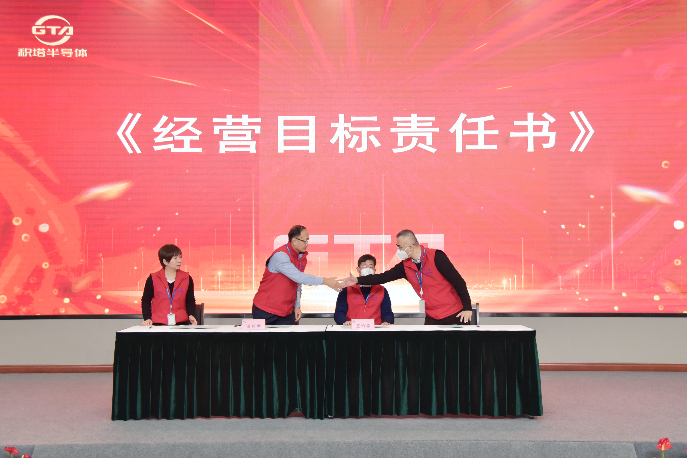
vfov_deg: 33.4
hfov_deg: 48.5
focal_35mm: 40
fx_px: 763
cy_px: 229
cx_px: 344
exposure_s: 1/125
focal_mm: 40
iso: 1000
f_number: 4
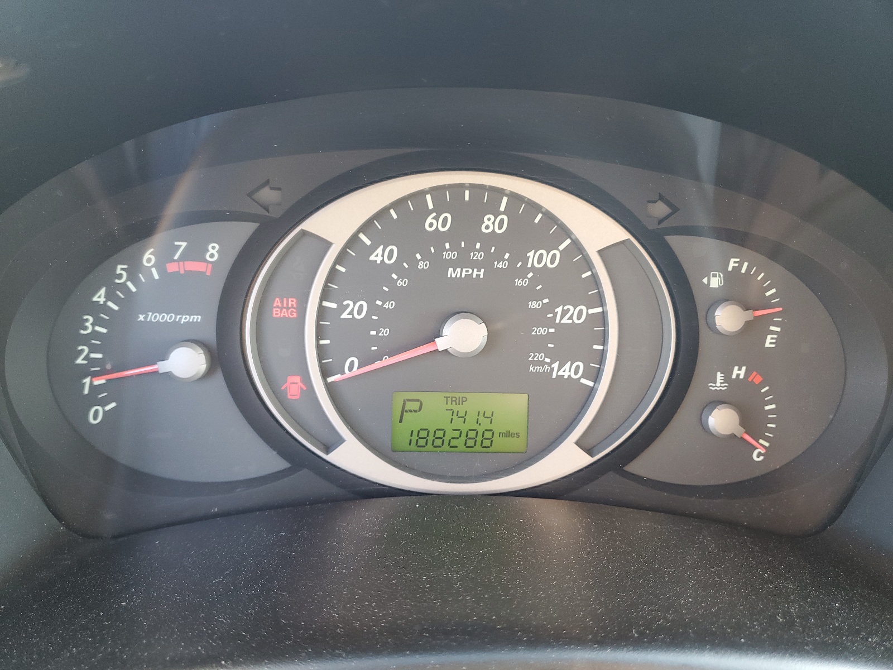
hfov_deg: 67.3
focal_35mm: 26
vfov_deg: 53.1
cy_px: 335
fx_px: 671
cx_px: 446
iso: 98
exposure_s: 1/60.2
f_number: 1.5
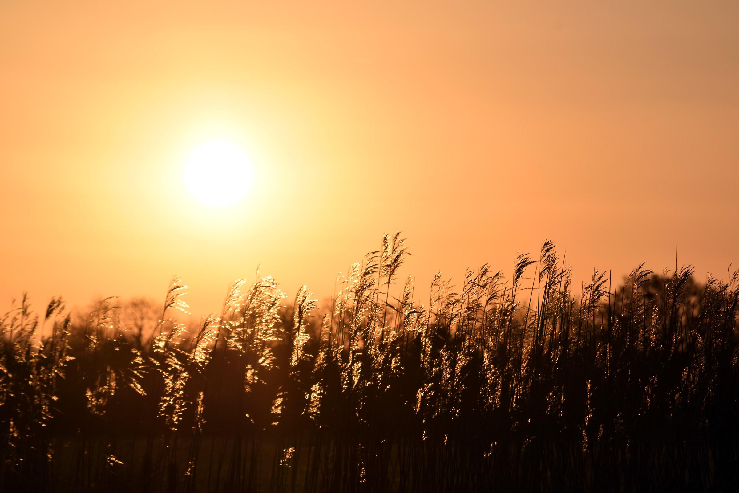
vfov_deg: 5.2
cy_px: 246
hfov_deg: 7.8
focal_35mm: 262
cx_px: 370
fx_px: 5388
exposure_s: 1/800
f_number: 9
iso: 100
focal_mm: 175
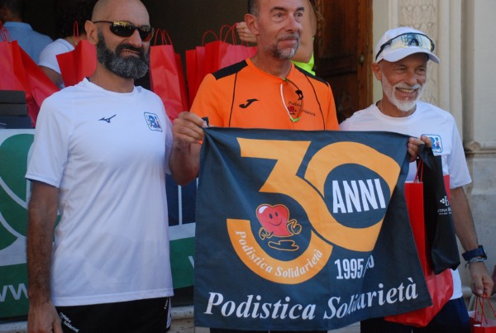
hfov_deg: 26.9
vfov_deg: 18.3
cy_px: 166
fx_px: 1036
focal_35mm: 75
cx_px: 248
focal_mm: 50
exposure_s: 1/1000
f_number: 5
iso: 1000
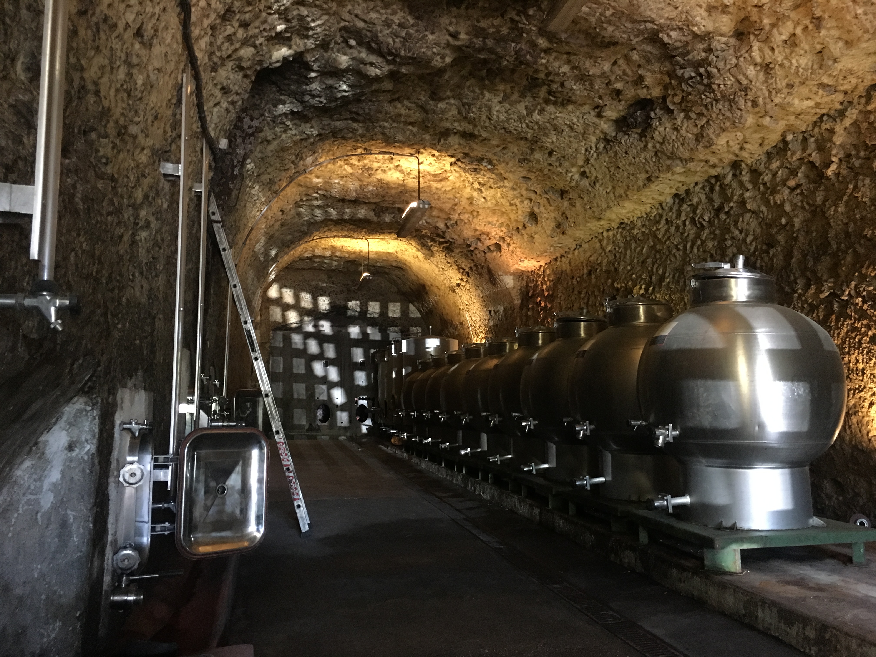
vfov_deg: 48.2
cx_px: 438
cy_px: 328
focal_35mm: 29
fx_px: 734
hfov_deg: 61.7
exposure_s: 1/17
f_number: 2.2
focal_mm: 4.15
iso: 400
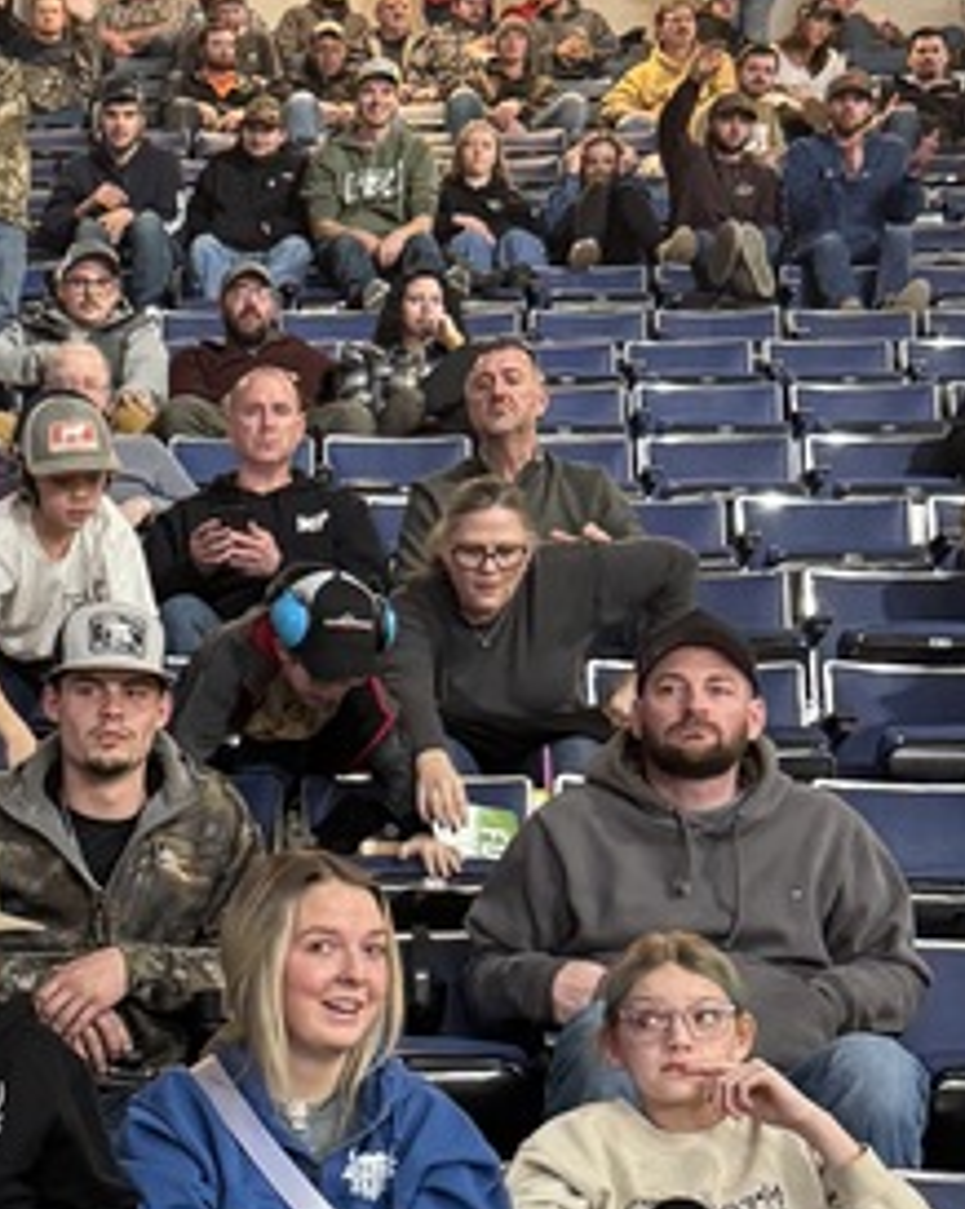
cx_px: -13
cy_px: 846
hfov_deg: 17.0
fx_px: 3145
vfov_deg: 21.6
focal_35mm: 88
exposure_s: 1/60
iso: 640
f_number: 1.78
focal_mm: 6.76
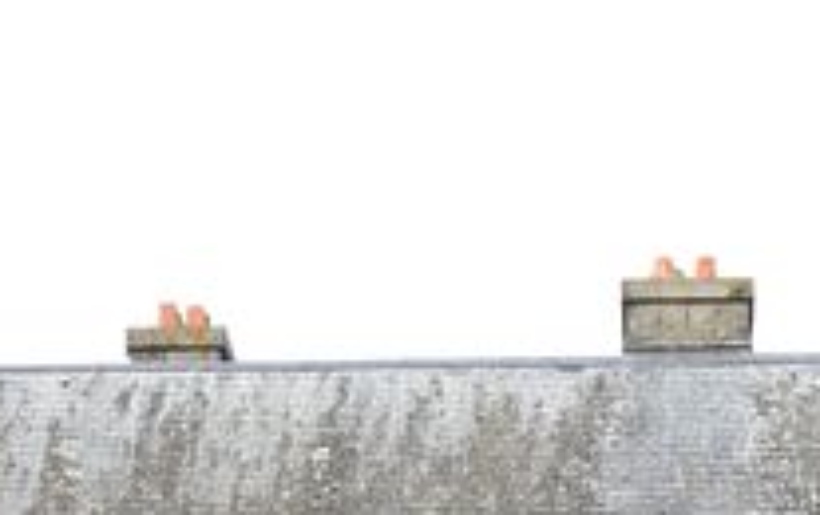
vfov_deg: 7.2
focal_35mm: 172
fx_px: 3849
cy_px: 1188
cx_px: 509
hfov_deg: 12.2
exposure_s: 1/640
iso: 640
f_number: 5
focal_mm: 50
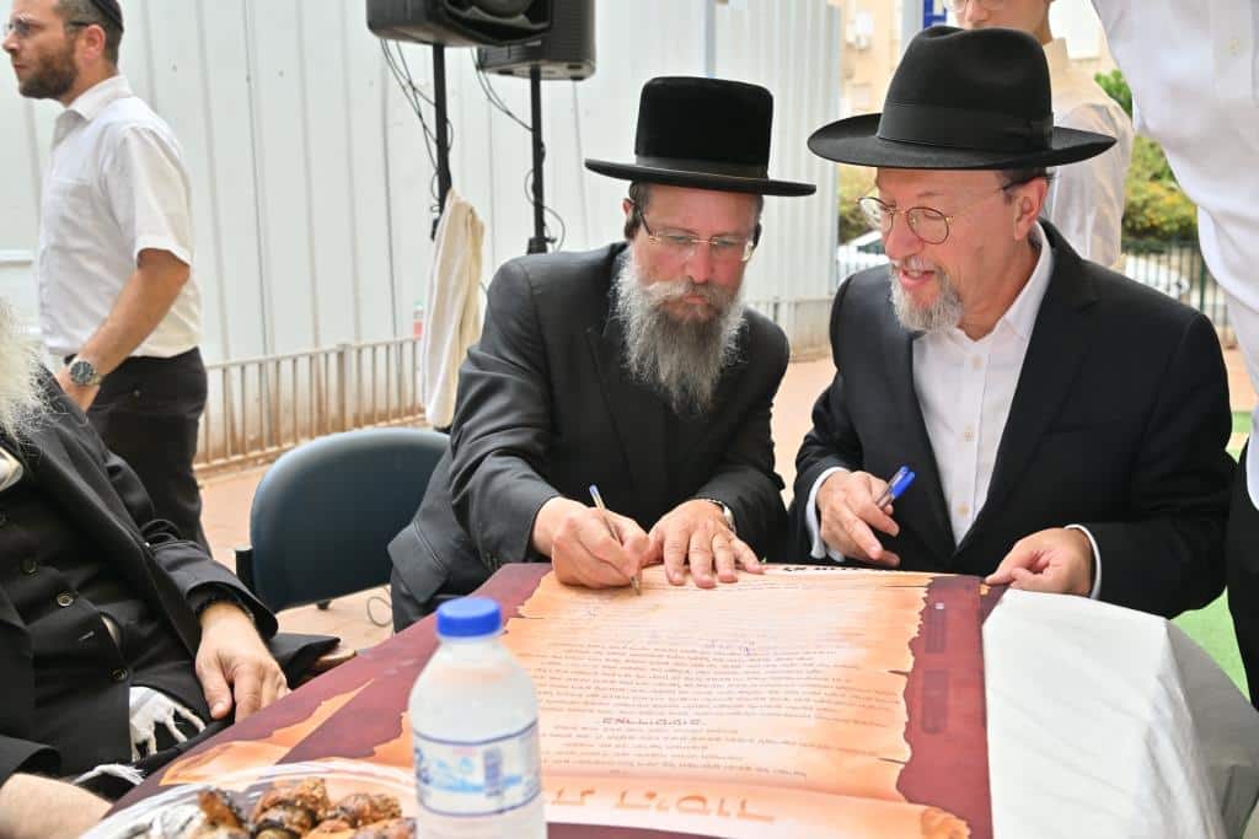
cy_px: 420
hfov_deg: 54.4
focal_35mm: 35
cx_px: 630
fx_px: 1224
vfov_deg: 37.9
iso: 125
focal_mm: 35
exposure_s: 1/160
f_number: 6.3
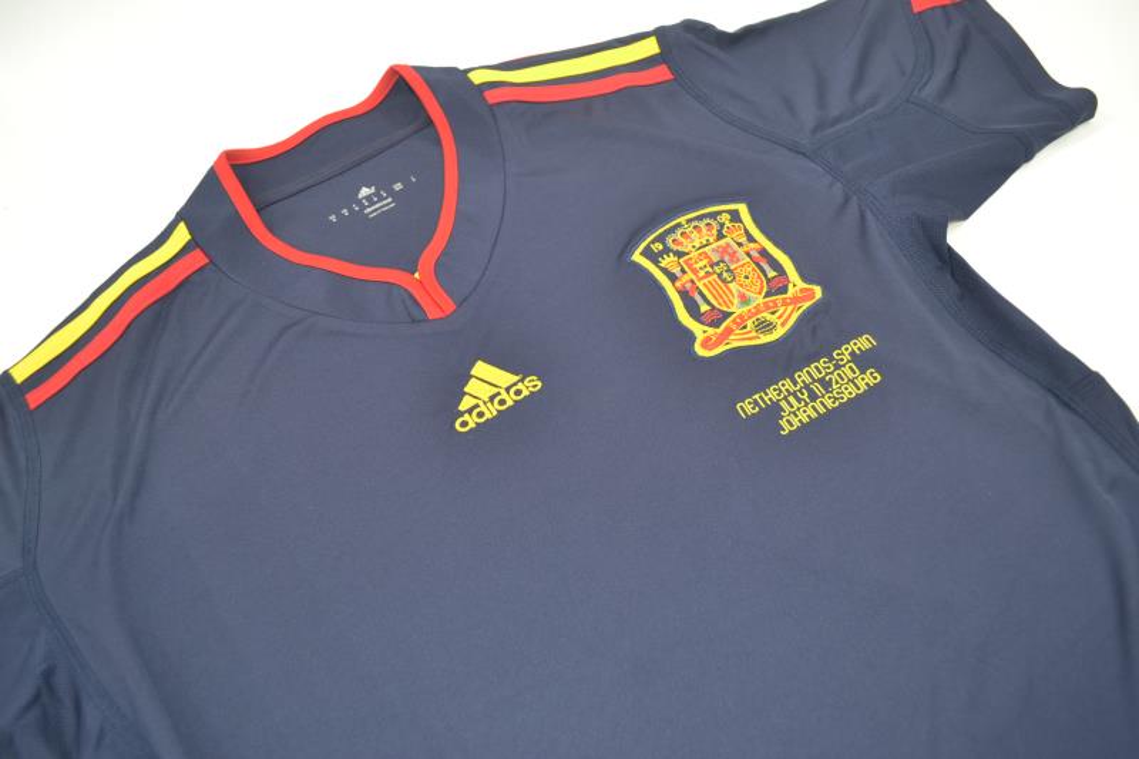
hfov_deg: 61.9
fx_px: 949
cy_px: 380
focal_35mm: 30
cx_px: 570
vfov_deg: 43.6
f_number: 3.8
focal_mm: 20
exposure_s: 1/80
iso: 200
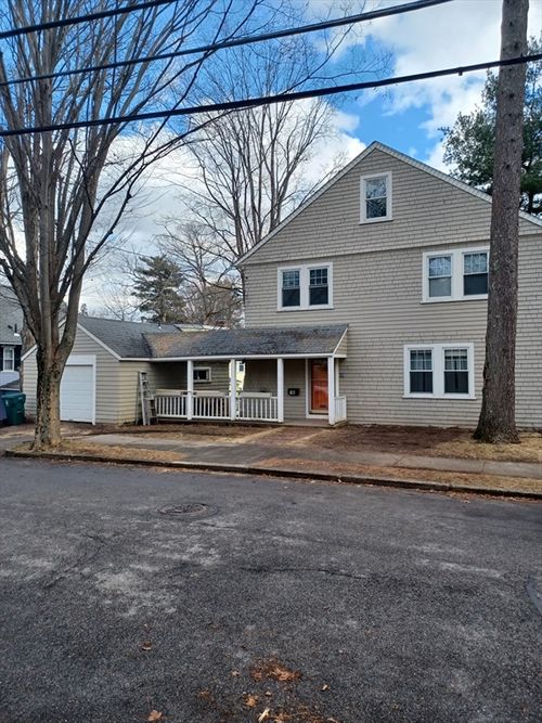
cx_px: 271
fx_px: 522
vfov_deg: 69.4
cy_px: 362
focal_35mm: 25
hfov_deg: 54.9
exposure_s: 1/141
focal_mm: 4.6
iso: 32
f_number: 1.8
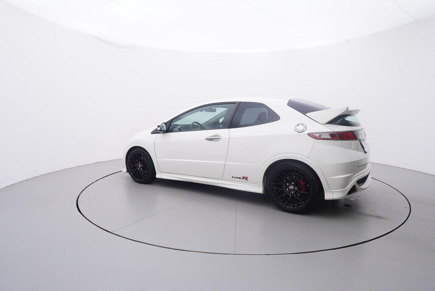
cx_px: 218
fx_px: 272
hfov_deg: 77.3
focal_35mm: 22
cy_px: 146
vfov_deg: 56.2
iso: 200
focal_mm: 15
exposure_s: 1/80
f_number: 5
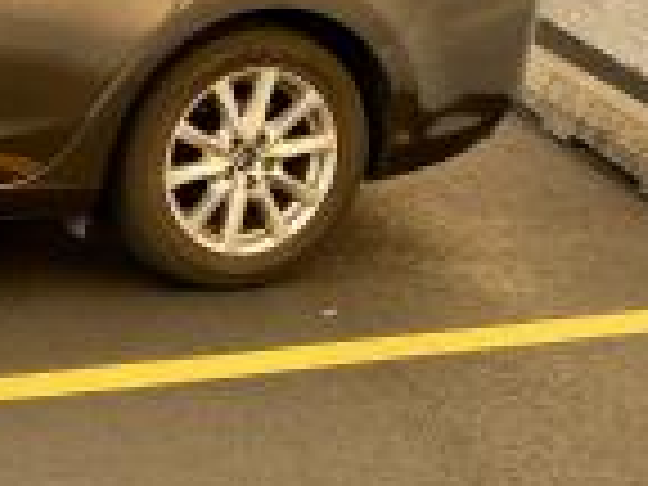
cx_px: -400
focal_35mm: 91
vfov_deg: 16.1
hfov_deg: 18.4
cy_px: 68
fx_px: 1703
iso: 50
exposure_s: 1/486
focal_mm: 5.7
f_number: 1.5
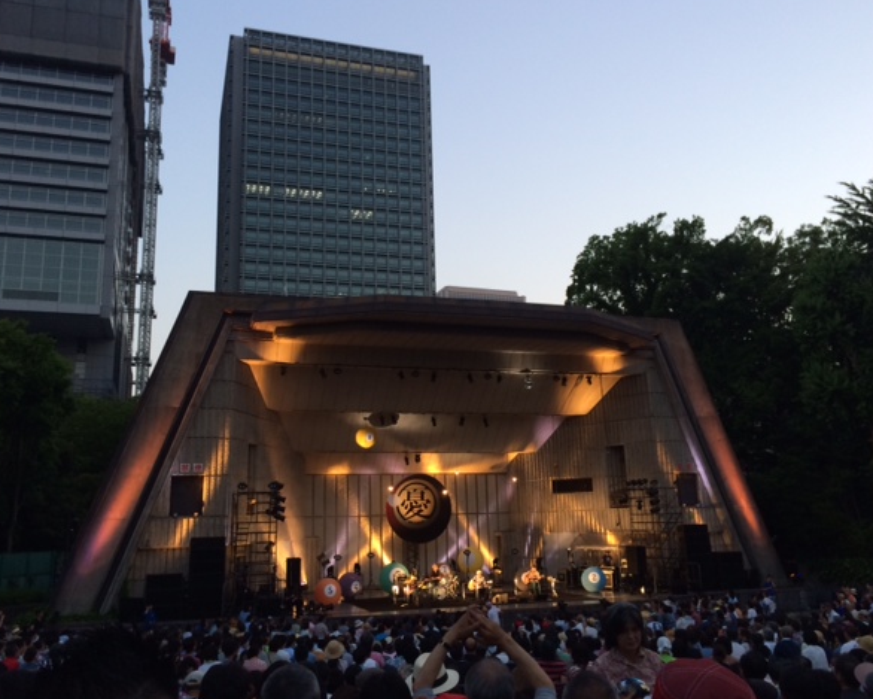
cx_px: 431
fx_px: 827
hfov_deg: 55.7
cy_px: 344
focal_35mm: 32
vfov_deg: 45.8
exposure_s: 1/40
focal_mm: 4.12
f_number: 2.2
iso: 40
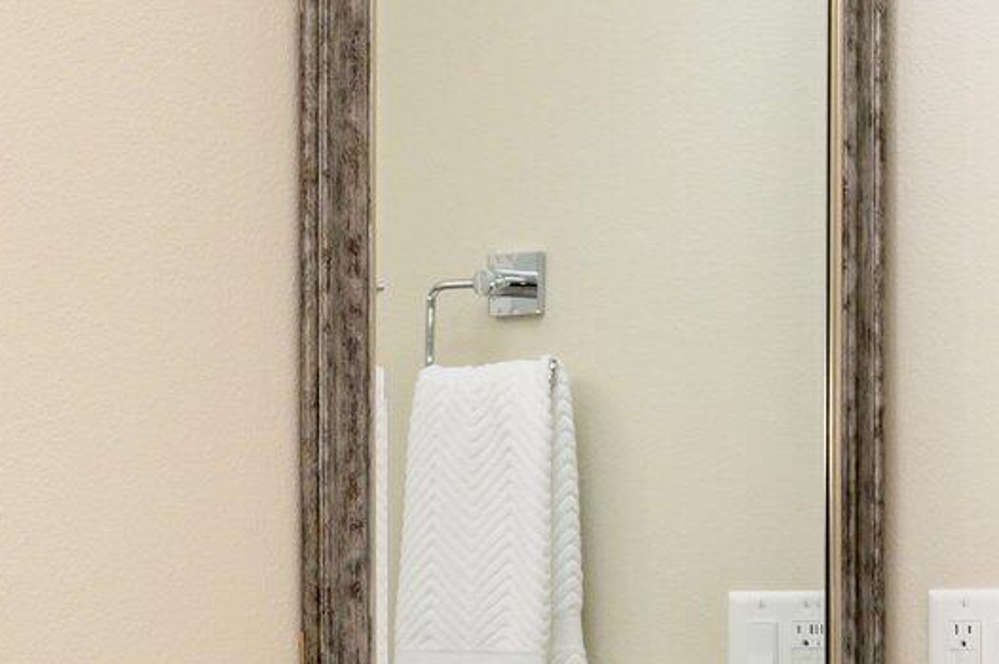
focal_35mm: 113
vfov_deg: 12.0
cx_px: -28
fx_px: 3134
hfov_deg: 17.6
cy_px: 639
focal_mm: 29
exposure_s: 1/60
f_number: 9
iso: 320
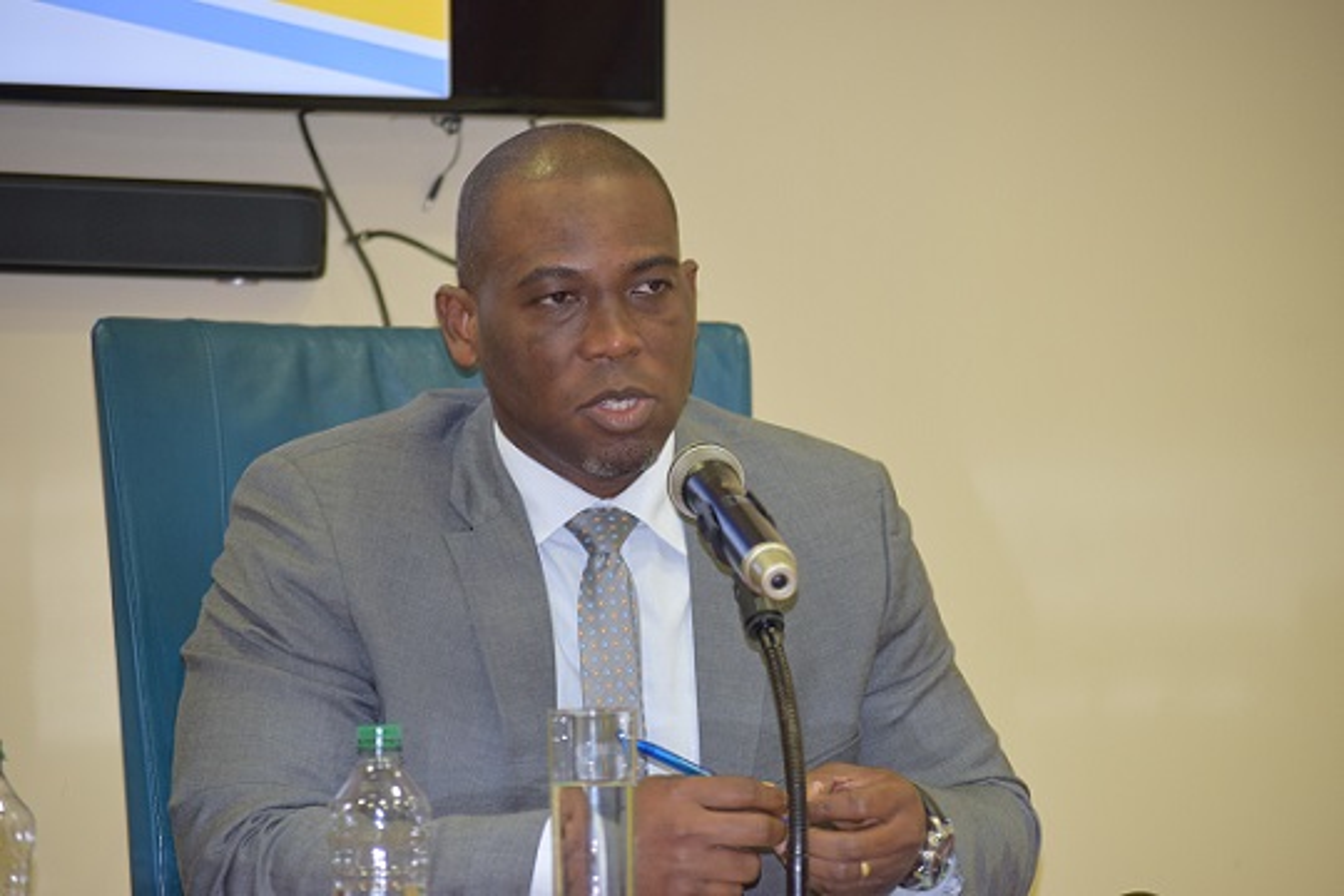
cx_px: 672
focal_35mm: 158
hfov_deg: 13.0
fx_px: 5880
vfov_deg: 8.7
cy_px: 448
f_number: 4.5
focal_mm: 105
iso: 800
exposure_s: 1/80
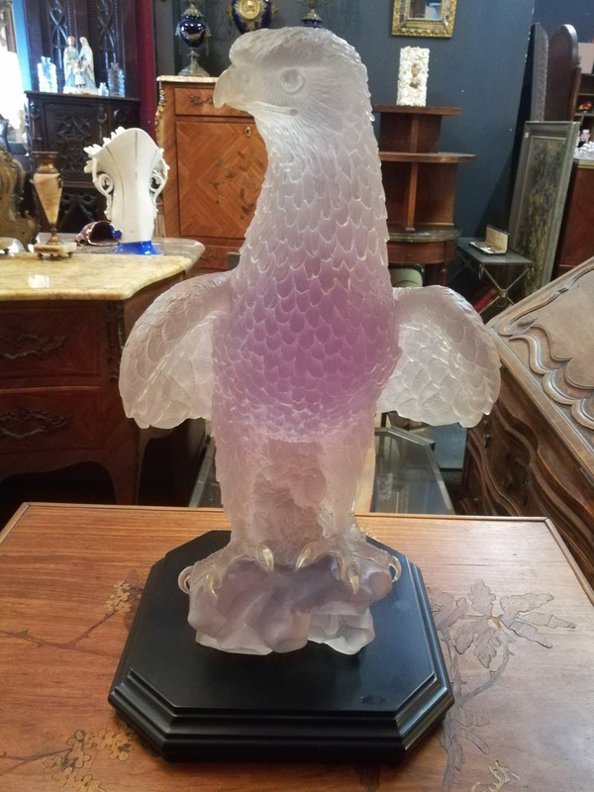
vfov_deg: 67.3
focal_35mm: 26
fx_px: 595
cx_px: 297
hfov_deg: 53.1
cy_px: 396
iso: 1250
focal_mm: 3.83
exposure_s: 1/14.3
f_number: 2.2
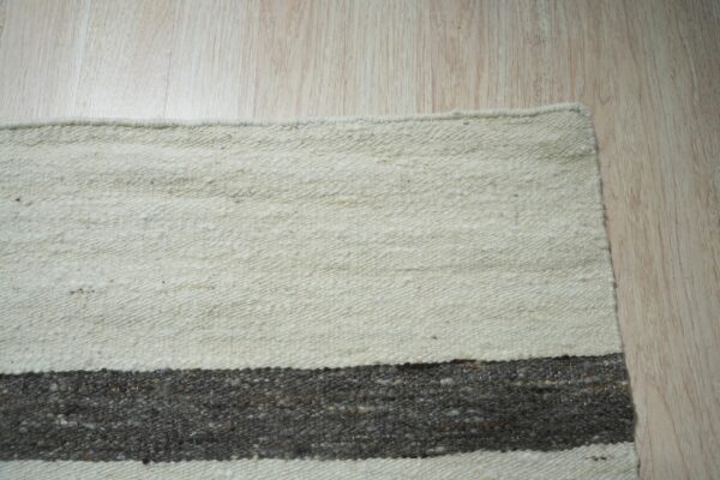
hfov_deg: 71.3
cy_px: 240
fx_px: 502
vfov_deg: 51.1
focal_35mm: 25
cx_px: 360
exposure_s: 1/200
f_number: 5
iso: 800
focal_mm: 25.1
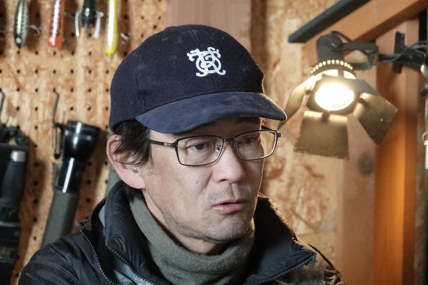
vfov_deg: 9.5
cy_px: 143
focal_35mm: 145
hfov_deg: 14.2
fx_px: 1724
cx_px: 213
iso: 6400
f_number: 4
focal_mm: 52.82
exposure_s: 1/500
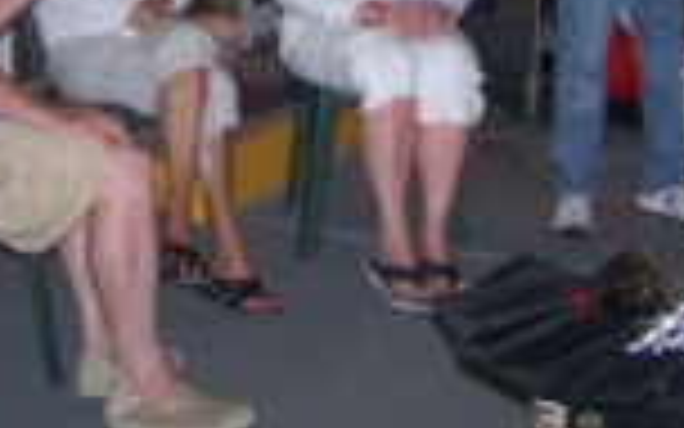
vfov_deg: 13.6
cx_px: 459
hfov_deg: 22.2
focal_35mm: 93
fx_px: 1734
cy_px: -92
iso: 140
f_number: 2.8
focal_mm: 6.3
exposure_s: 1/60
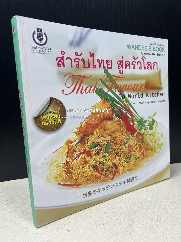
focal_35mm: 26
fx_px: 181
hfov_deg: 53.1
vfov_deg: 67.3
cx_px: 90
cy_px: 121
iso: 40
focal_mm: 5.7
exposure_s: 1/100
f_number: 1.5
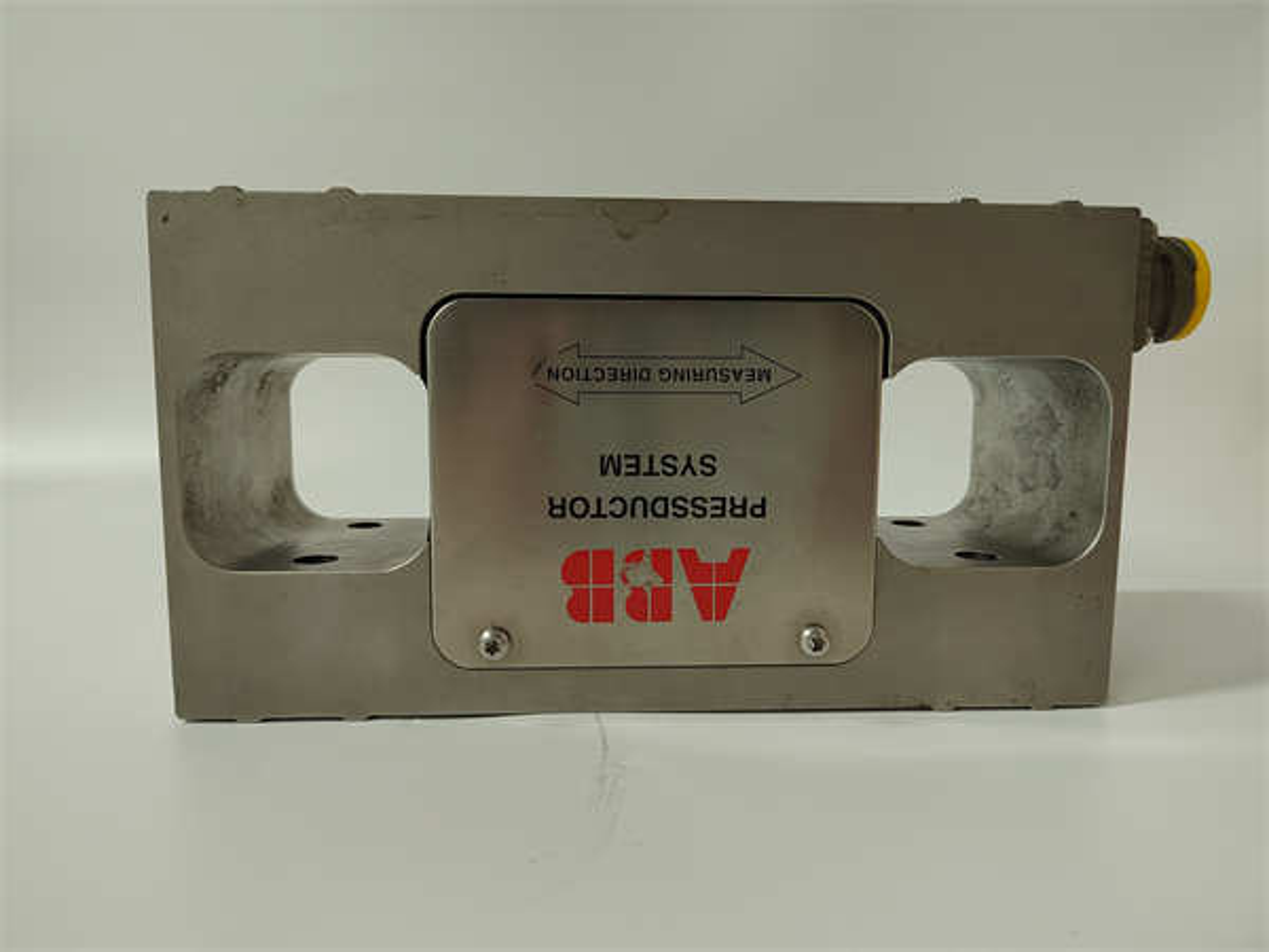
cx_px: 634
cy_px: 476
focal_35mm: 23
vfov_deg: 58.9
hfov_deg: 73.9
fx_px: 843
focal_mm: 5.52
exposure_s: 1/100
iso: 1991
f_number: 1.9
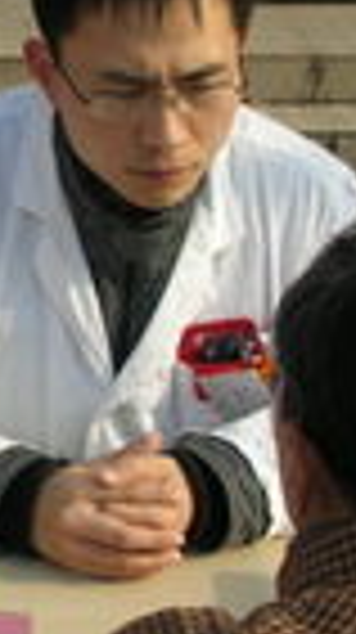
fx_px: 1818
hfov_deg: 10.6
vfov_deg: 19.8
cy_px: 306
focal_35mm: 108
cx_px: -234
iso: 71
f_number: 8.5
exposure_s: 1/97
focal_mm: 5.8
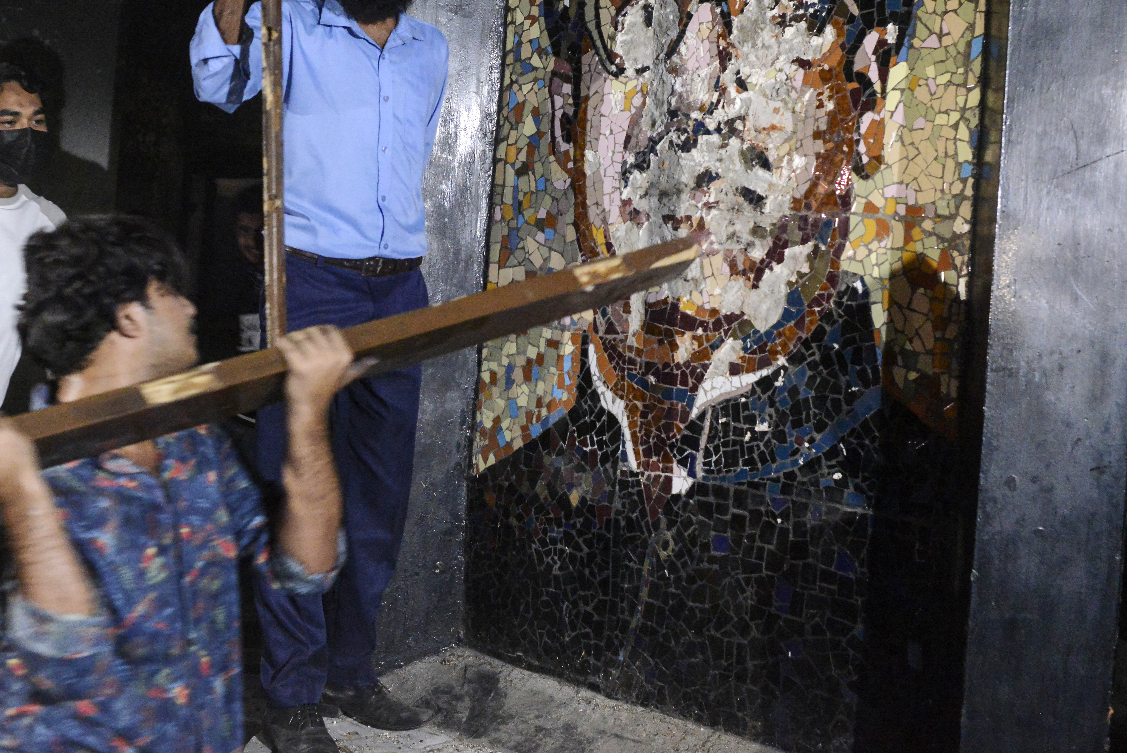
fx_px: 1691
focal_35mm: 54
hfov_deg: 36.8
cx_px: 476
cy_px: 239
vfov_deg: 24.9
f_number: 4
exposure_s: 1/50
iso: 5000
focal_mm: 35
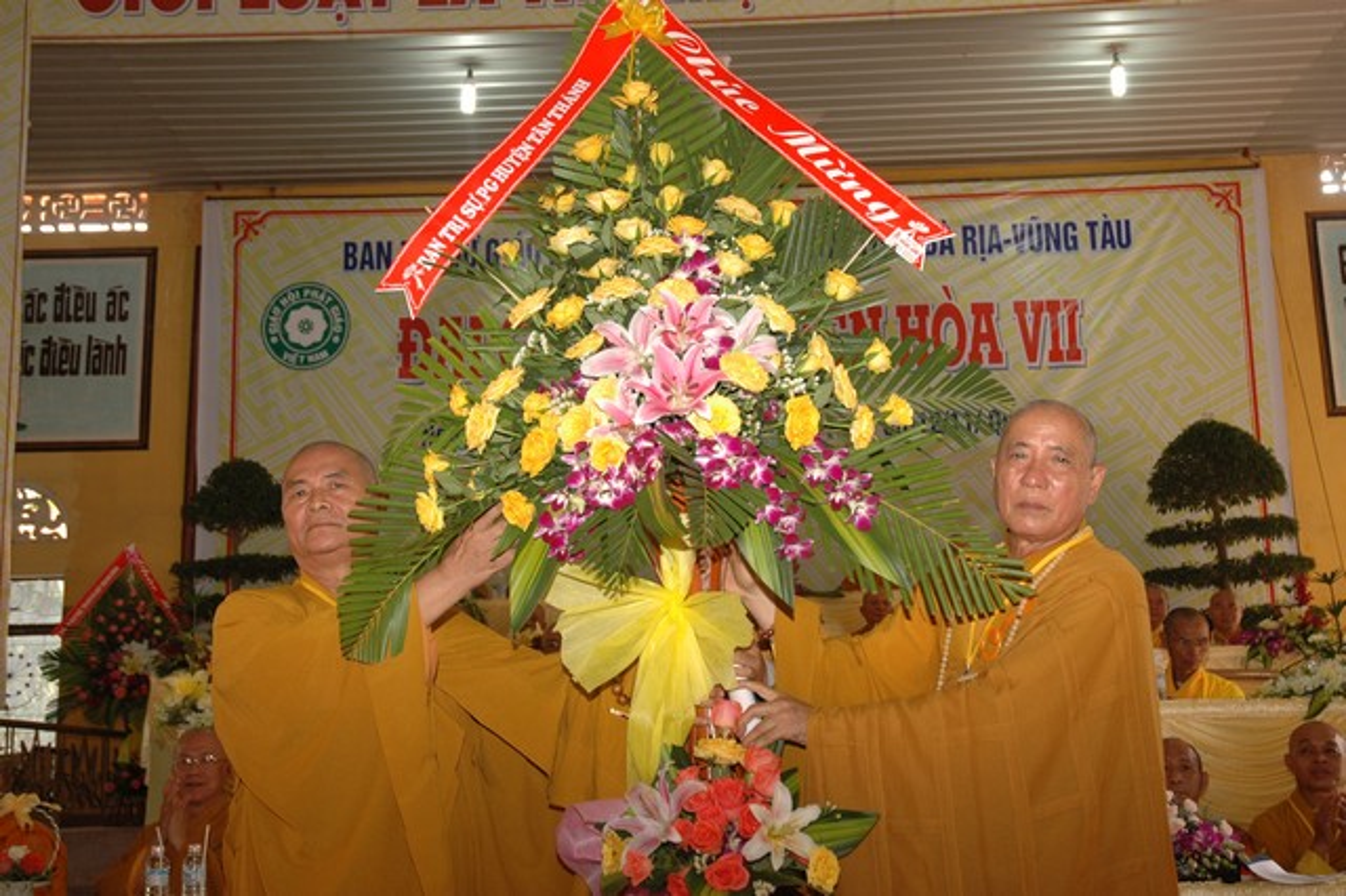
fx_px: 1738
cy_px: 448
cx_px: 673
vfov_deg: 28.9
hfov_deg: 42.3
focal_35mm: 46
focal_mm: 31
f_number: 5
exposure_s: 1/60
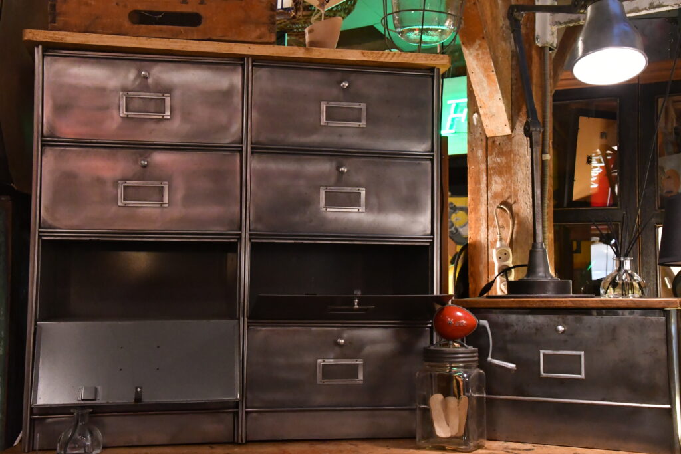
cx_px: 340
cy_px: 227
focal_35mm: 51
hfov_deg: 38.9
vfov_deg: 26.5
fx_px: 965
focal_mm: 34
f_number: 10
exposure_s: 1/50
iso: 8000
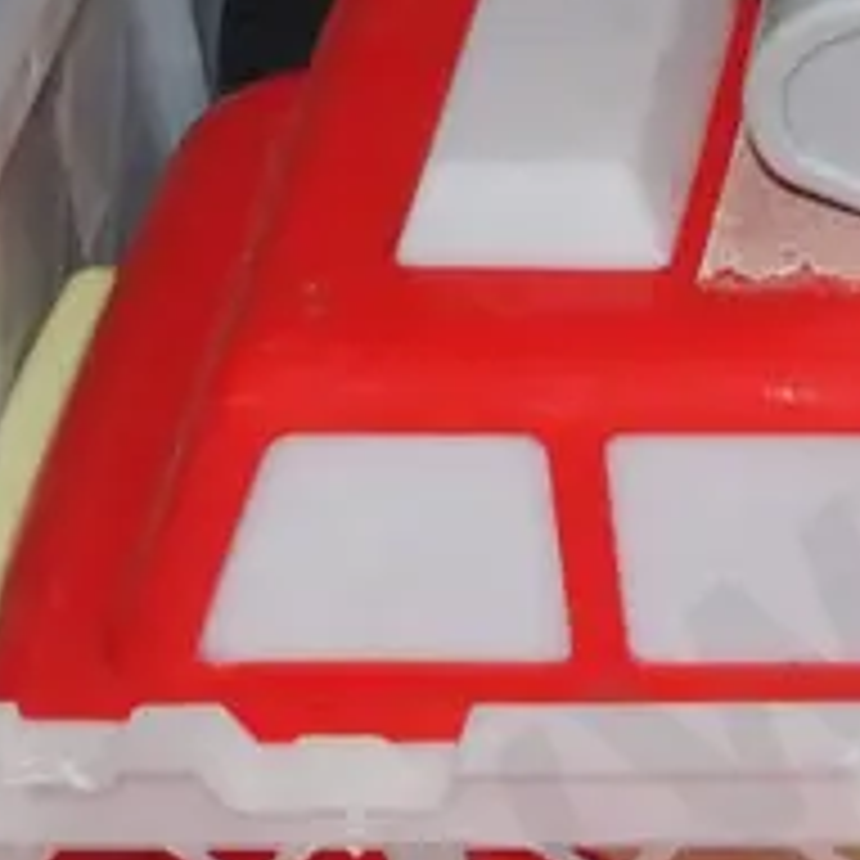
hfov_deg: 8.3
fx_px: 5593
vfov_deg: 8.7
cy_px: -131
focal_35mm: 199
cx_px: 1860
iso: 1600
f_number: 5.6
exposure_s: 1/160
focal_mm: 21
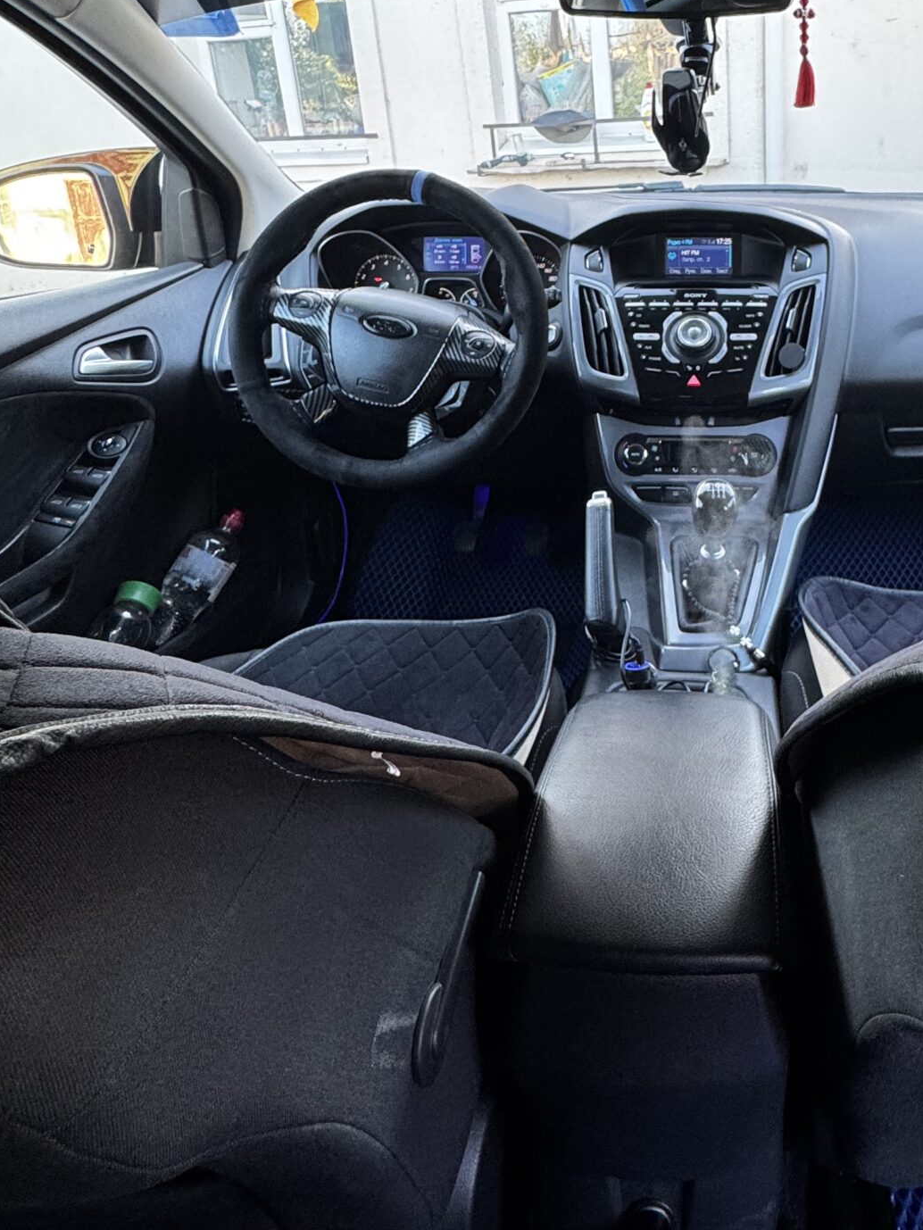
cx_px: 669
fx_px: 924
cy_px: 452
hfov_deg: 51.3
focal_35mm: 26
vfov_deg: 66.2
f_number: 2.2
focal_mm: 2.22
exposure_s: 1/99
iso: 200
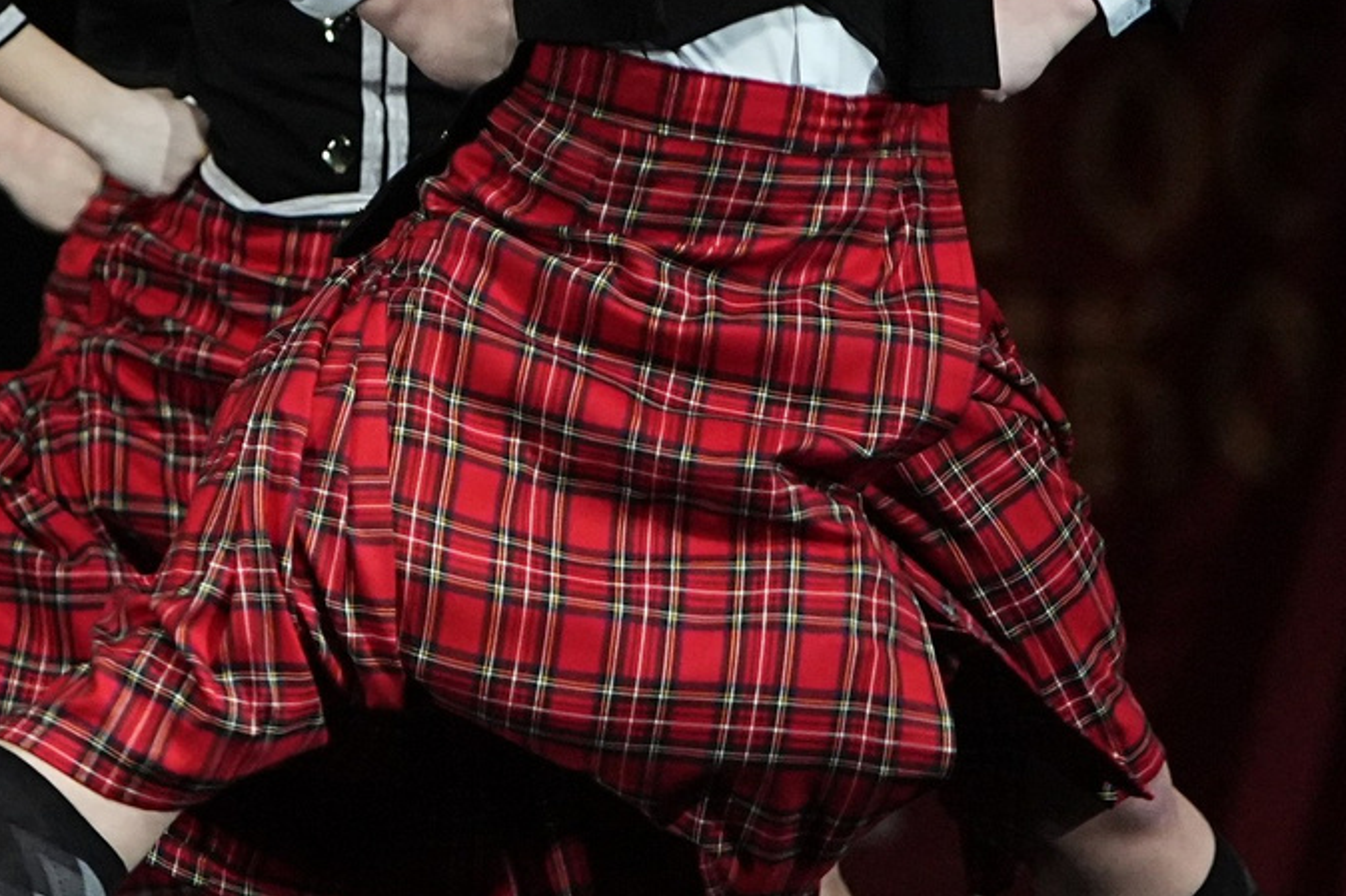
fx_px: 22725
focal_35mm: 608
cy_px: 508
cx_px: 328
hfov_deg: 3.4
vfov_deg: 2.3
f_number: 2.8
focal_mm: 160
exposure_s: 1/500
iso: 4000
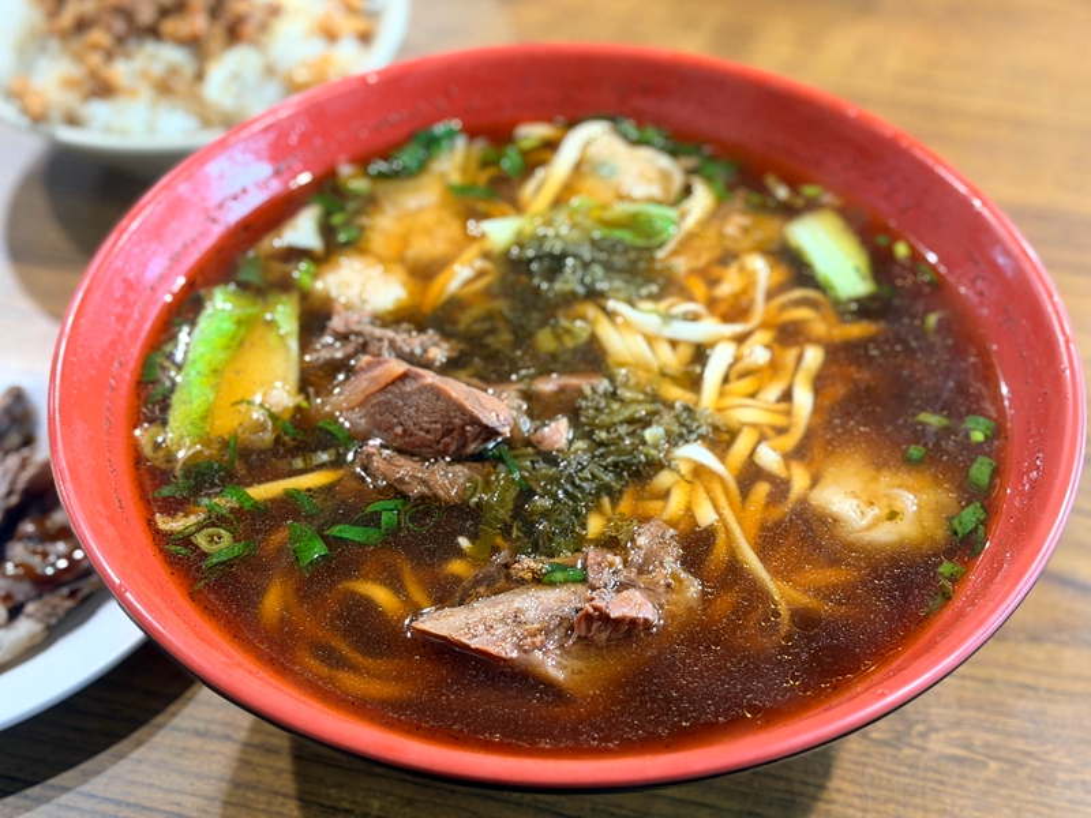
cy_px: 409
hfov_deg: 39.7
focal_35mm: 48
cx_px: 546
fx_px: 1513
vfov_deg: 30.3
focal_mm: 6.76
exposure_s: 1/40
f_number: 1.78
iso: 400
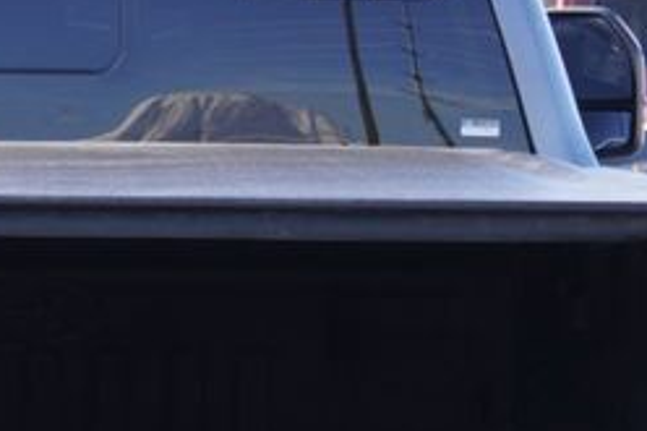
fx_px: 3898
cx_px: 5
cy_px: 585
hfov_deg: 9.4
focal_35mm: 217
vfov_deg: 6.3
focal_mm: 35
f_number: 5.6
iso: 100
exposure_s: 1/100
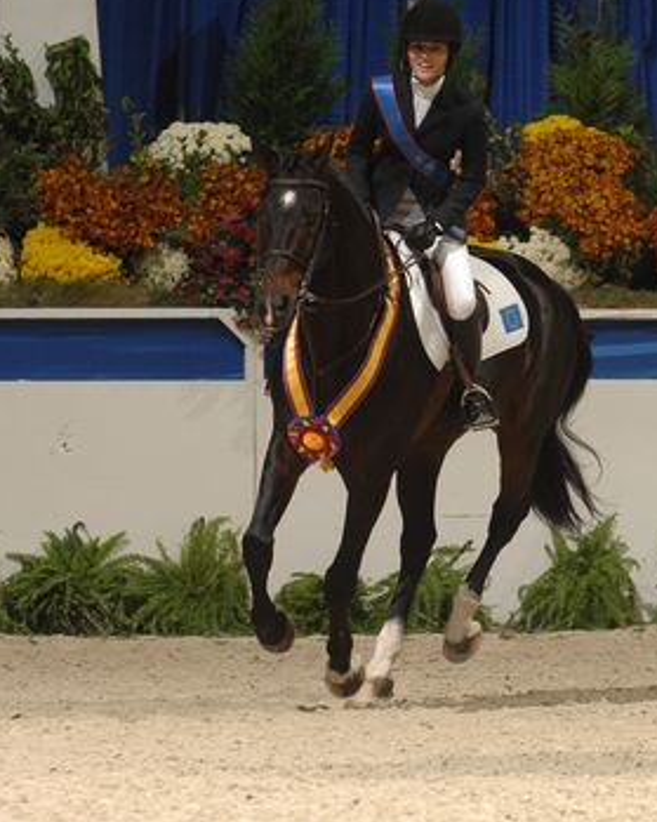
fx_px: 11283
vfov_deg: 4.2
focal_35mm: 464
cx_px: 633
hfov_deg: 3.3
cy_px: 333
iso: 320
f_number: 5
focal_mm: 180
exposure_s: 1/250
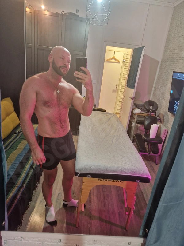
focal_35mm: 23
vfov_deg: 73.9
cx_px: 92
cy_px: 123
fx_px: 163
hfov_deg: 58.9
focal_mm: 5.4
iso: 640
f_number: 1.8
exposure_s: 1/50
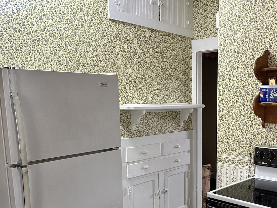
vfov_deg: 36.1
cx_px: 189
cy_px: 151
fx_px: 312
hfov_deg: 47.0
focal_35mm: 39
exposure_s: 1/60
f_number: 1.78
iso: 400
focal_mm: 6.86
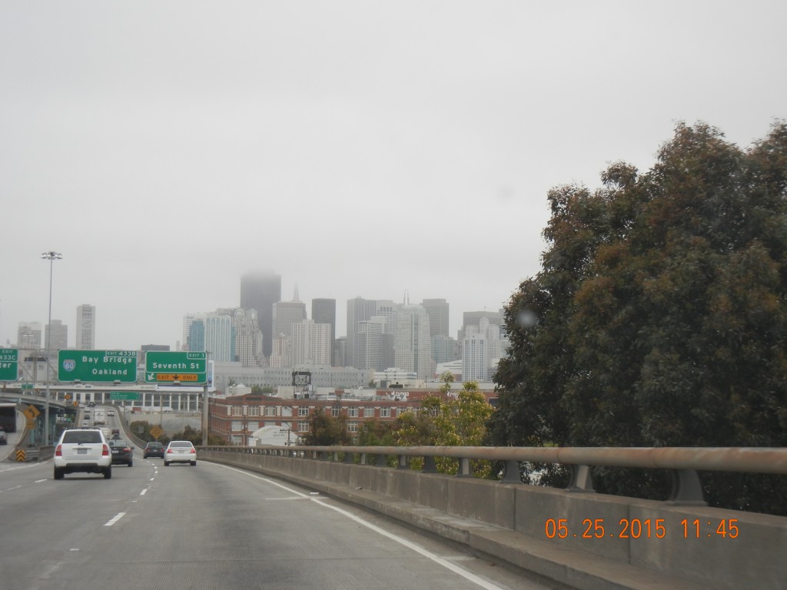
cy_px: 295
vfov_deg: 21.6
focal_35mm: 68
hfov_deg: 28.6
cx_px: 394
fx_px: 1546
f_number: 4.1
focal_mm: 12.2
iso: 160
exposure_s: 1/316
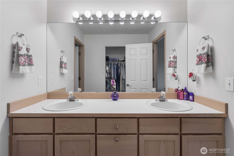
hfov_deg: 96.7
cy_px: 78
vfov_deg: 73.8
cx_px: 117
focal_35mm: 16
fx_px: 104
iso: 1000
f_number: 7.1
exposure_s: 1/25
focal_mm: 16
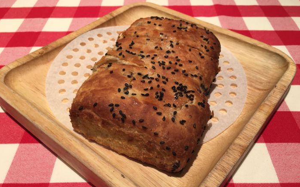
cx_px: 150
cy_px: 111
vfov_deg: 40.5
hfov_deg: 61.2
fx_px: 253
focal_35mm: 31
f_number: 2.2
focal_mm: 4.15
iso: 32
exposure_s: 1/50
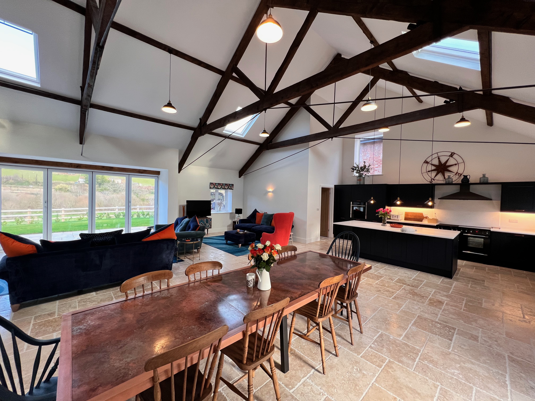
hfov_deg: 106.2
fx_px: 201
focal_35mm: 13
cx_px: 268
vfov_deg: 89.9
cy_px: 200
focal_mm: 1.57
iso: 125
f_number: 1.8
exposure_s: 1/100
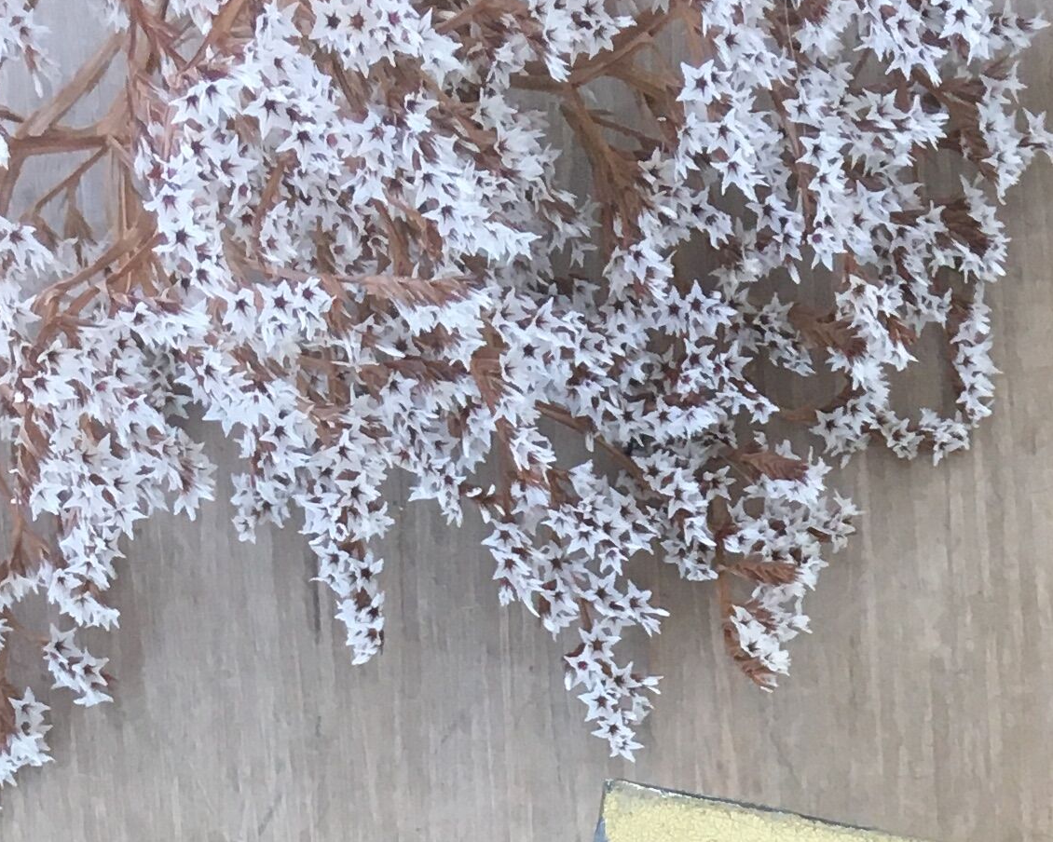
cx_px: 1070
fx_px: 3148
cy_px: 1797
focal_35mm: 101
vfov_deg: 12.8
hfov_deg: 18.5
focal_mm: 4.15
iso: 25
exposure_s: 1/33
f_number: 2.2
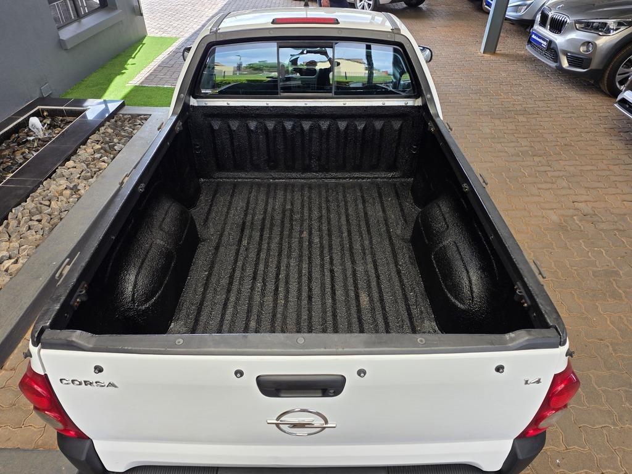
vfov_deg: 58.9
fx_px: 420
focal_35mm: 23
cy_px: 237
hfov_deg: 73.9
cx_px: 316
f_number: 1.7
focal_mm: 6.25
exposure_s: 1/180
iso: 32
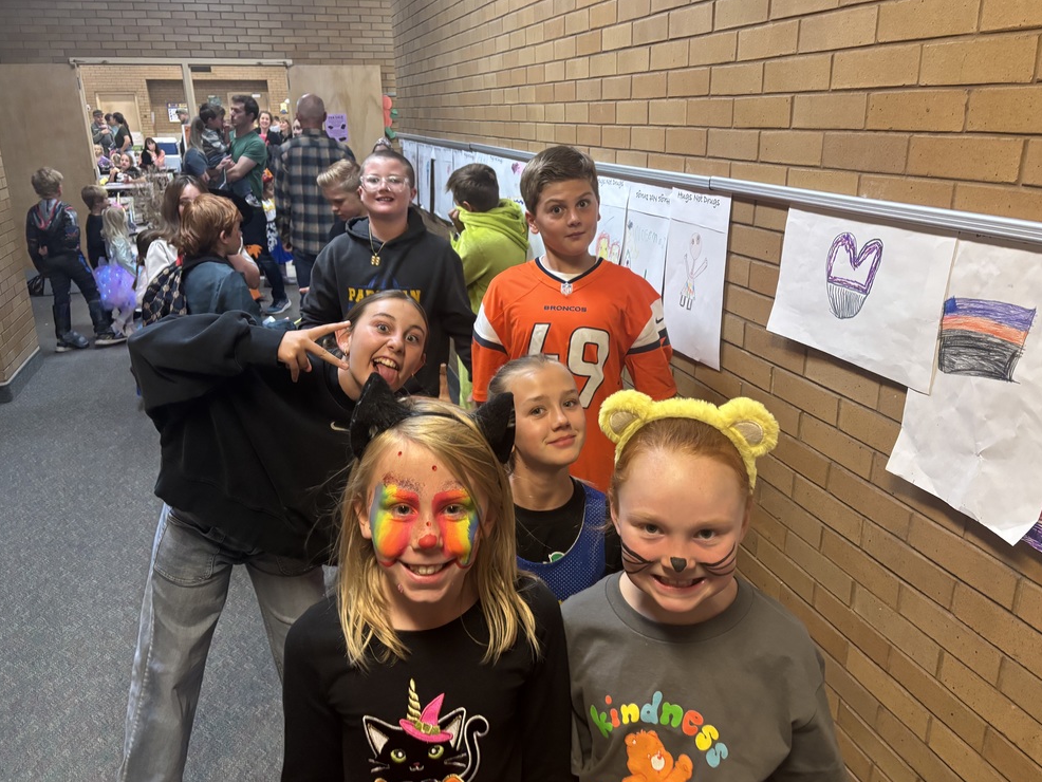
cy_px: 385
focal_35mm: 27
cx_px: 538
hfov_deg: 65.3
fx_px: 813
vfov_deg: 51.4
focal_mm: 5.96
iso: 320
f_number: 1.6
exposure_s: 1/60
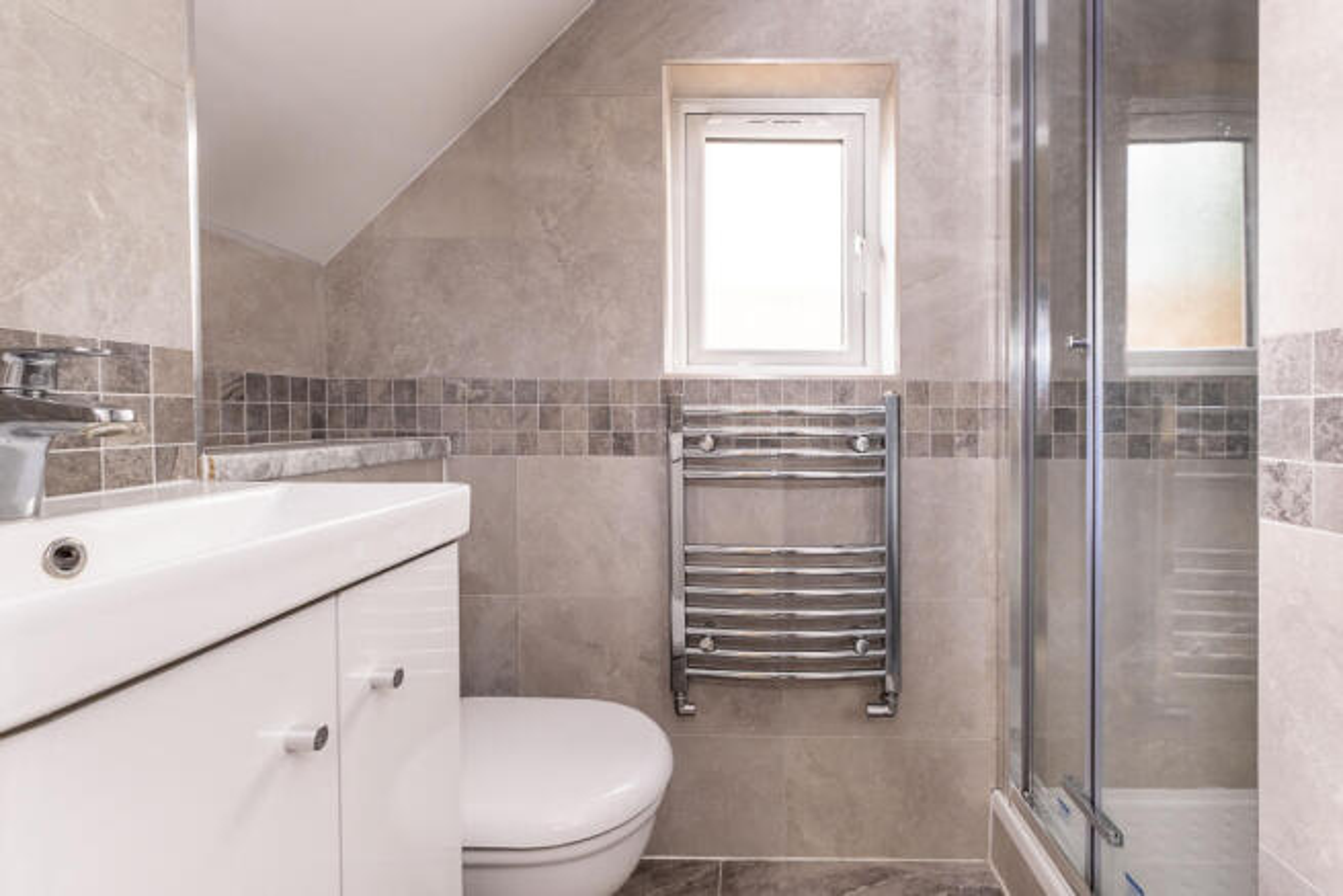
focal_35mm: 15
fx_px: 560
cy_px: 448
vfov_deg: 77.4
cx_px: 672
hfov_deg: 100.4
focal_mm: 10
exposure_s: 1/25
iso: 320
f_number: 5
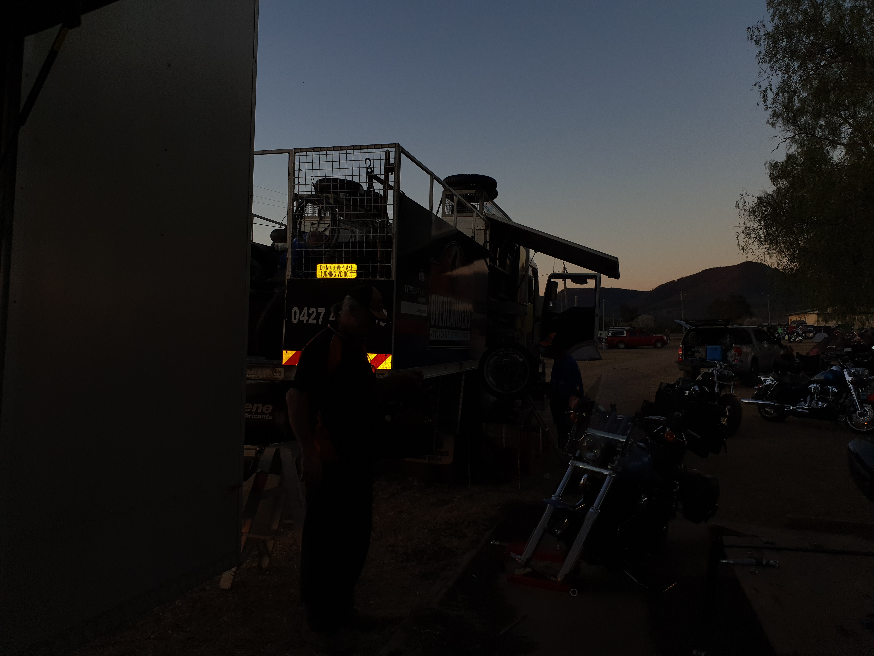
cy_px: 328
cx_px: 437
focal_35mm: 26
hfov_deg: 67.3
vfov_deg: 53.1
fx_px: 656
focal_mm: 4.32
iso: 50
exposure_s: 1/296
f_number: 2.4
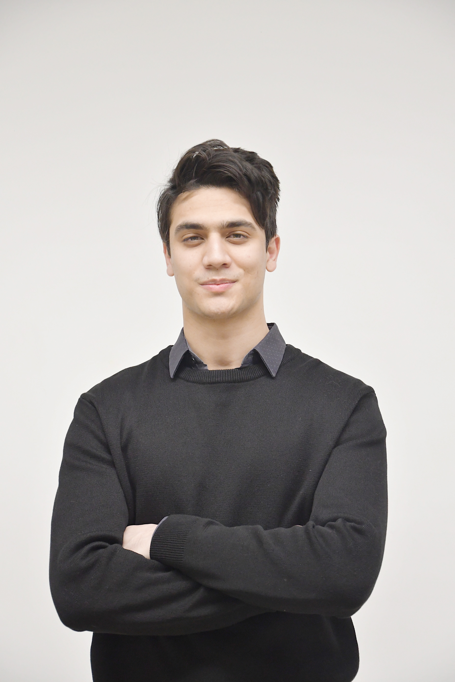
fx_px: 1990
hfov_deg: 13.0
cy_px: 341
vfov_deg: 19.5
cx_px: 228
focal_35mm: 105
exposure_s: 1/125
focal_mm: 70
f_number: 5.6
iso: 2500
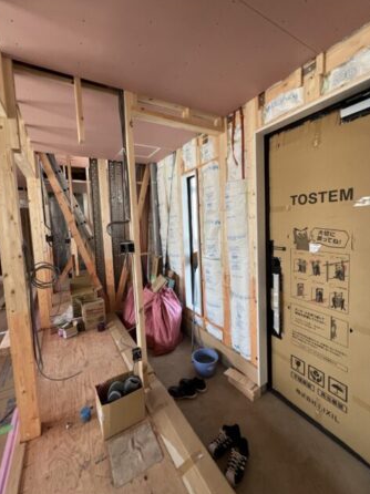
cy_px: 239
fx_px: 200
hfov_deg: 85.6
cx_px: 187
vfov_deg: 102.1
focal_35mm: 14
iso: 160
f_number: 1.8
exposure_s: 1/99
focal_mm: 1.57
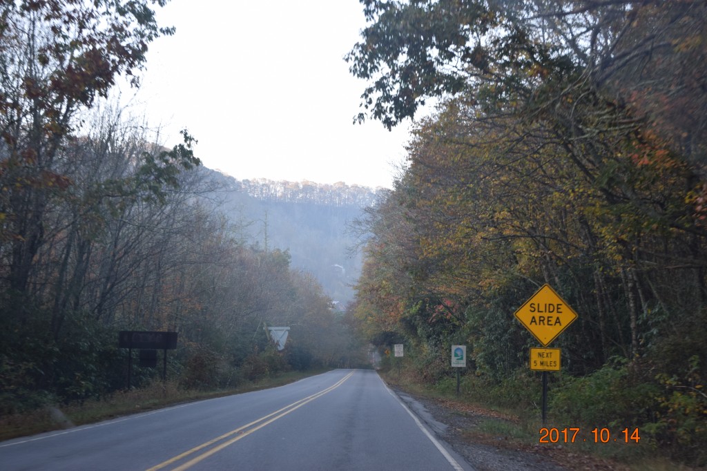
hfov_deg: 33.4
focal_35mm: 60
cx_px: 354
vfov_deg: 22.6
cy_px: 236
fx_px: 1178
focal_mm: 40
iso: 400
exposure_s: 1/125
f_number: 5.6
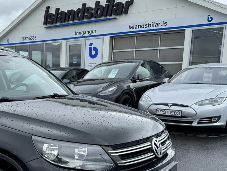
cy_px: 139
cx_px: 39
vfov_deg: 28.5
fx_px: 328
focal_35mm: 50
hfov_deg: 36.6
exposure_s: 1/1215
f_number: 1.78
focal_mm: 6.76
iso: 80
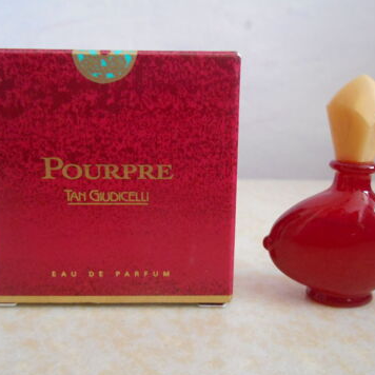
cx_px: 189
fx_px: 380
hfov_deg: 52.5
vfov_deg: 52.5
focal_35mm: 31
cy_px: 189
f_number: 3.4
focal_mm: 4.7
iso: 800
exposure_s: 1/10
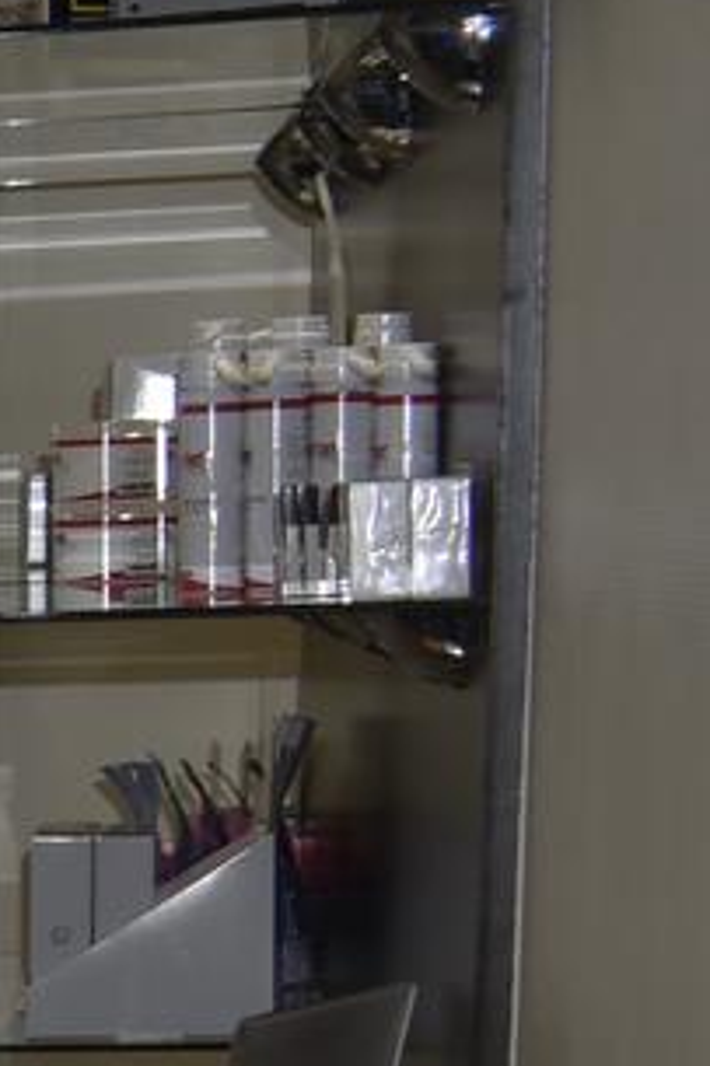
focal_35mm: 170
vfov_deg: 11.9
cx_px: -2469
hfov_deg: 6.1
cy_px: 1178
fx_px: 5034
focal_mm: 18
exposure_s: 1/40
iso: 100
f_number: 5.6
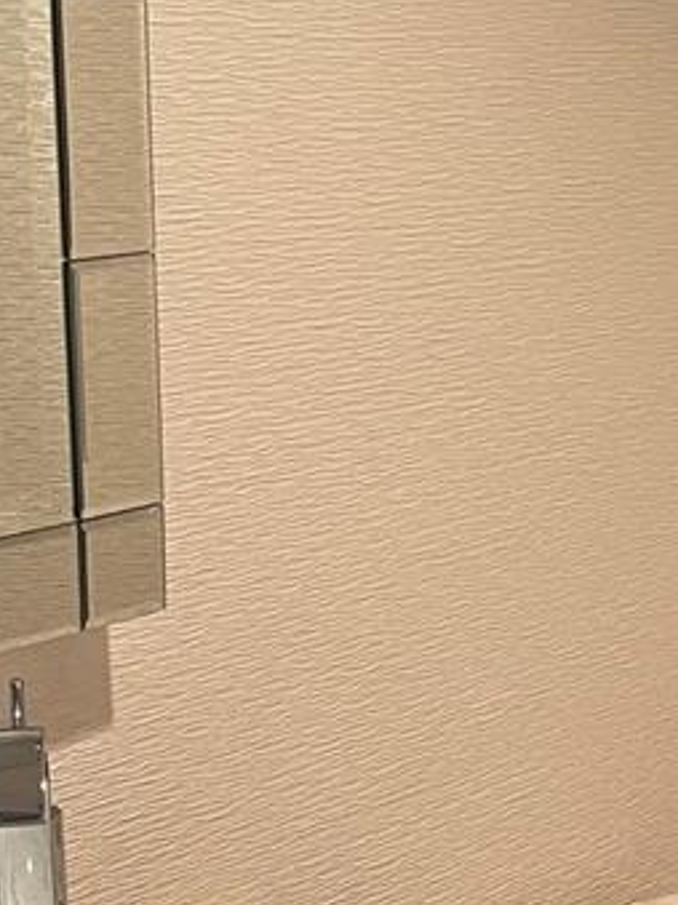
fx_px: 2404
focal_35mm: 92
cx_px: 577
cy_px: 638
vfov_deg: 21.2
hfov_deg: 15.9
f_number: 1.6
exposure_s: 1/60
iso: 160
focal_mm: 5.1
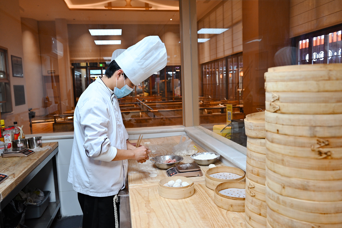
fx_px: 285
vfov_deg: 43.6
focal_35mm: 30
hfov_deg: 61.9
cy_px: 114
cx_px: 171
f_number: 4.5
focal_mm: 30
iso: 800
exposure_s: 1/100
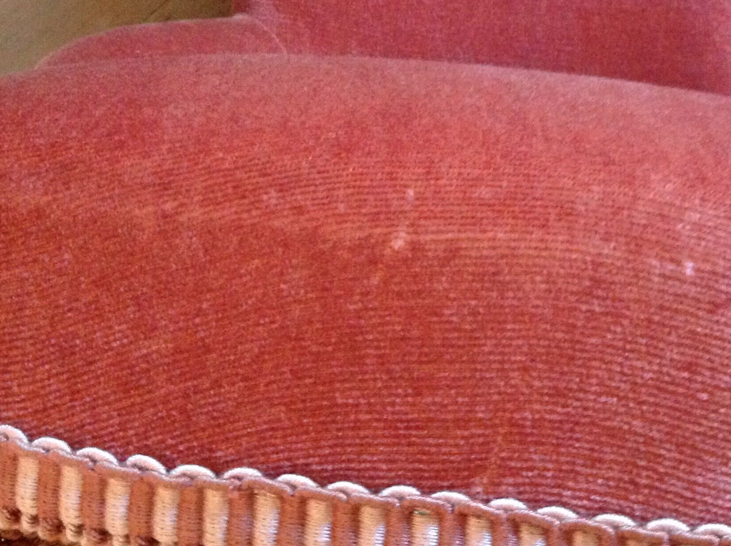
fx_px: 1160
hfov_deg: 34.8
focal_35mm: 55
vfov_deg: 26.2
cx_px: 457
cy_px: 144
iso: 500
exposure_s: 1/15
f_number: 2.4
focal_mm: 4.28
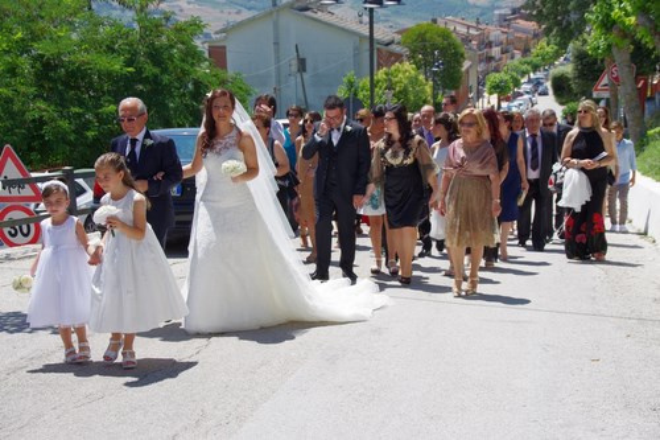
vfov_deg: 21.1
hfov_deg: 31.2
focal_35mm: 64
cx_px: 330
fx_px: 1182
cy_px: 220
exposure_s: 1/250
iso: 200
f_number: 8
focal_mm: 43
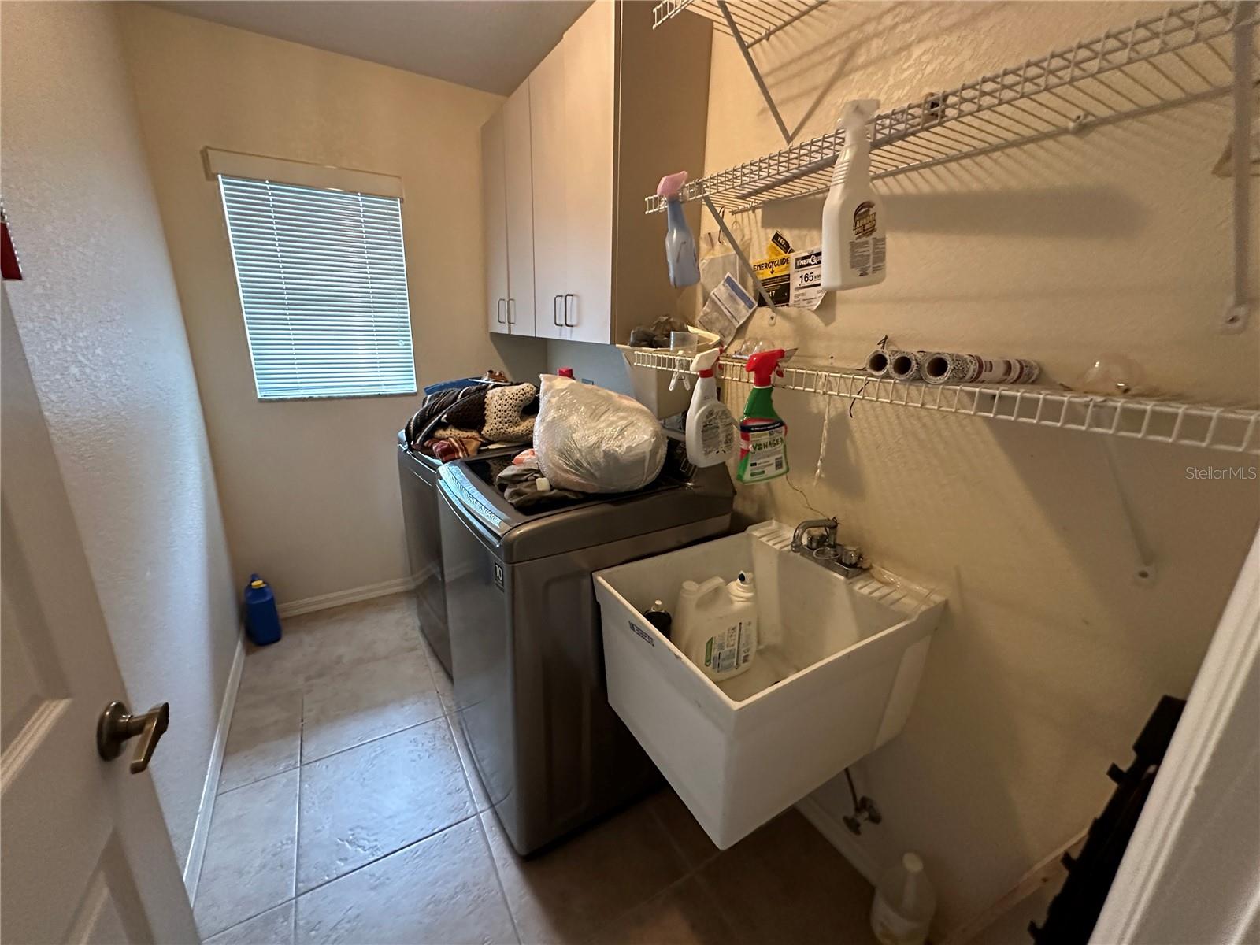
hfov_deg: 102.1
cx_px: 630
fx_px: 510
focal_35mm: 14
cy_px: 472
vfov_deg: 85.7
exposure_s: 1/60
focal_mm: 2.22
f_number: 2.2
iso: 1000
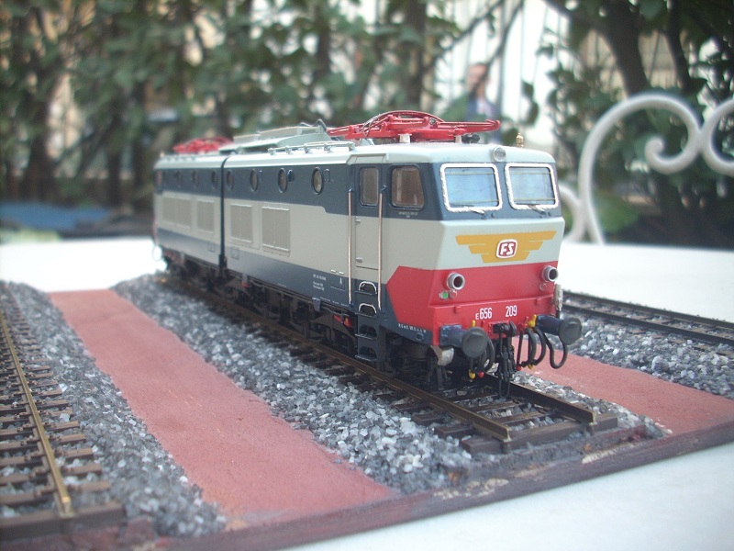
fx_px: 785
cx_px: 367
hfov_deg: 50.1
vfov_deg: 38.7
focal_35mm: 37
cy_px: 276
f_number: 2.8
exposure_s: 1/30
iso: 87
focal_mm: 6.2
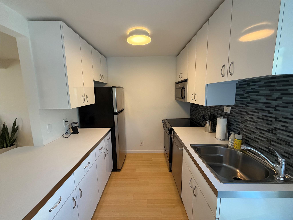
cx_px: 146
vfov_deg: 85.7
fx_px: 119
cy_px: 110
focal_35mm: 14
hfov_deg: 102.1
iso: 400
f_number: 2.2
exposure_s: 1/60
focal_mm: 2.22
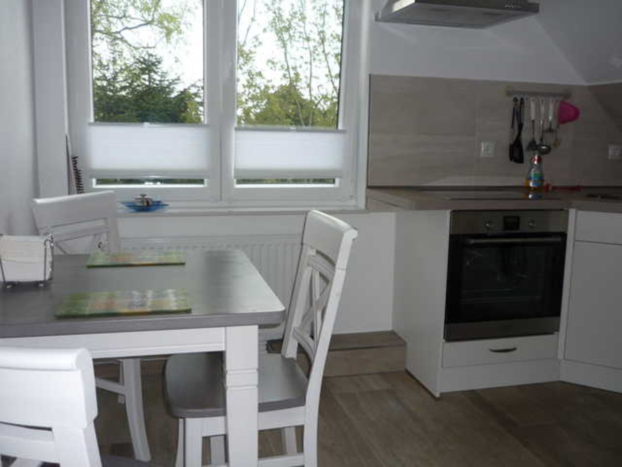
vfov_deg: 42.9
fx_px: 593
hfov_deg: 55.4
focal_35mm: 33
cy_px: 234
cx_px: 311
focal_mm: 5.5
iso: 100
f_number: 2.8
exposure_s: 1/40
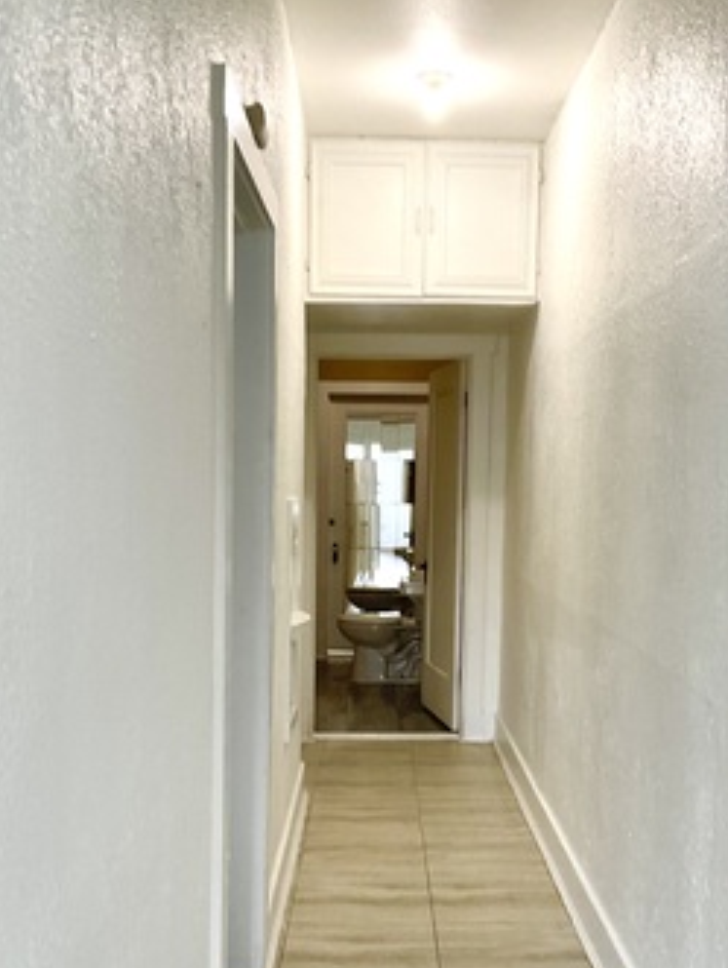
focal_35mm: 42
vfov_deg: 44.5
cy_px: 579
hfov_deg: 34.4
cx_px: 415
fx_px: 1175
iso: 50
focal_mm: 3
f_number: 1.8
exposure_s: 1/60
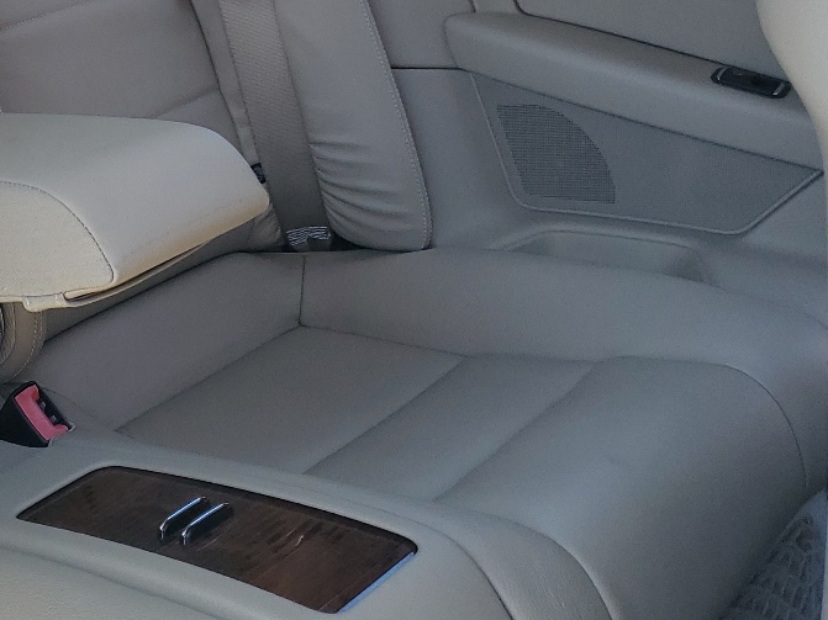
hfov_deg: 28.2
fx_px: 1483
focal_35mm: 62
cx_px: -101
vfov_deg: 22.1
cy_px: -90
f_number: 1.5
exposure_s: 1/333
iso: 50
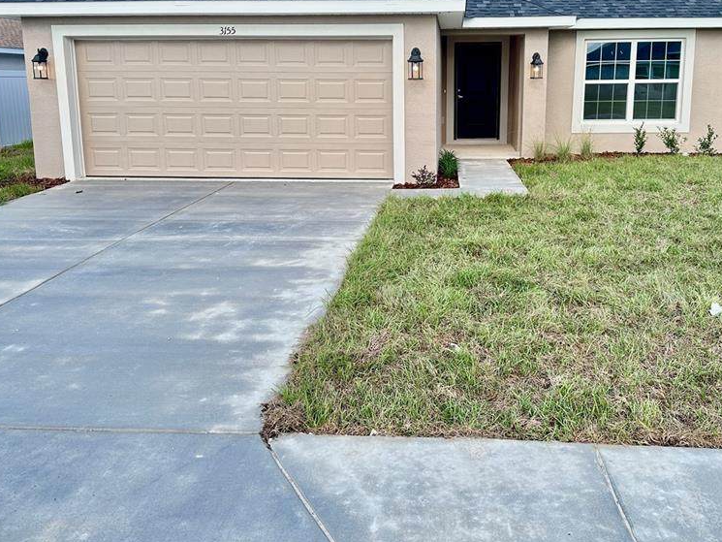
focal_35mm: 33
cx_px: 407
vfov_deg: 42.6
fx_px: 688
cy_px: 204
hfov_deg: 55.2
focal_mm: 6.86
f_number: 1.78
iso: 80
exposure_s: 1/263
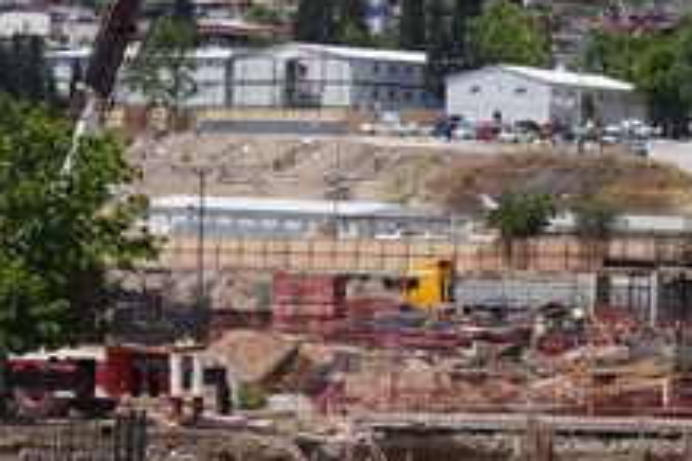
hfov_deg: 8.0
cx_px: 95
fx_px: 4916
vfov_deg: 5.4
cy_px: 329
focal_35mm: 256
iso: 100
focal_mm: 29
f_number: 11
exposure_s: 1/250
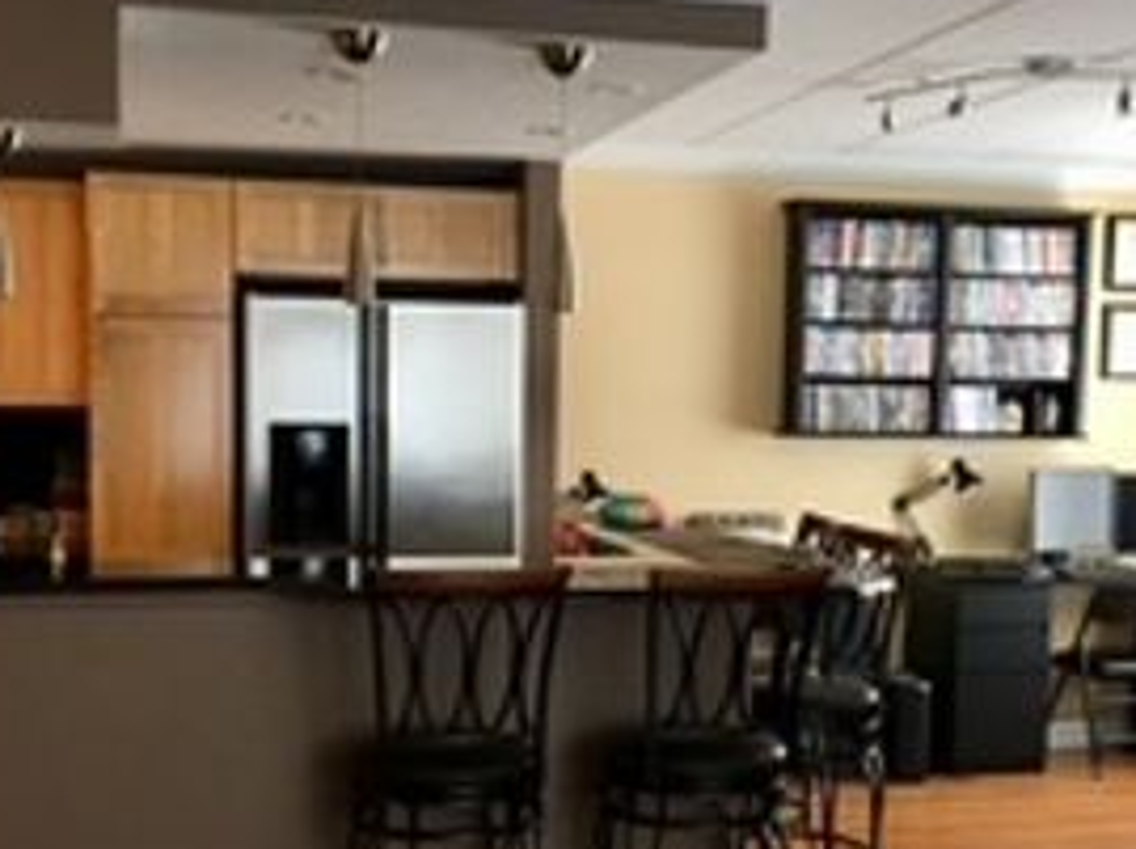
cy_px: 522
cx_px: 591
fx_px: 1770
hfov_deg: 35.6
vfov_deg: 26.9
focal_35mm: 54
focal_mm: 4.15
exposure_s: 1/30
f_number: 2.2
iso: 64
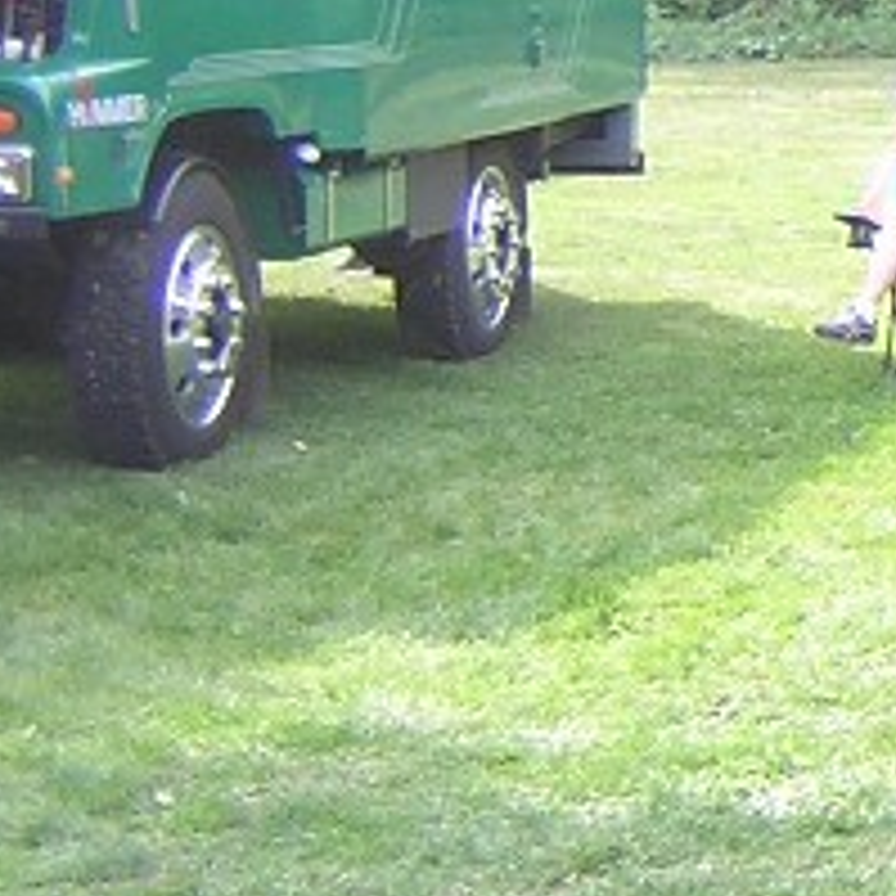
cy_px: -68
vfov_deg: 13.4
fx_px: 3748
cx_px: 1778
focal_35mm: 128
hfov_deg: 12.1
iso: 100
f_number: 2.6
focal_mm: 4.7
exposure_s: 1/88.6
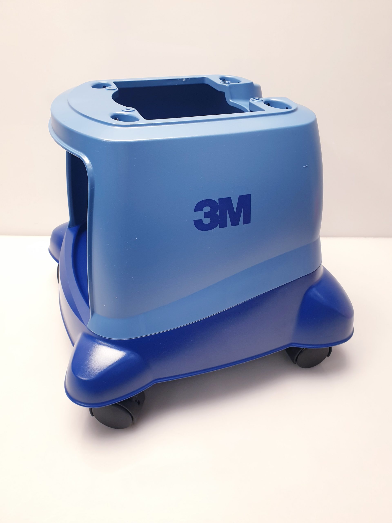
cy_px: 262
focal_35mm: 26
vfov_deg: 67.3
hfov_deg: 53.1
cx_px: 196
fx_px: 393
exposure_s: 1/50
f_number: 2.4
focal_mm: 4.3
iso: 125
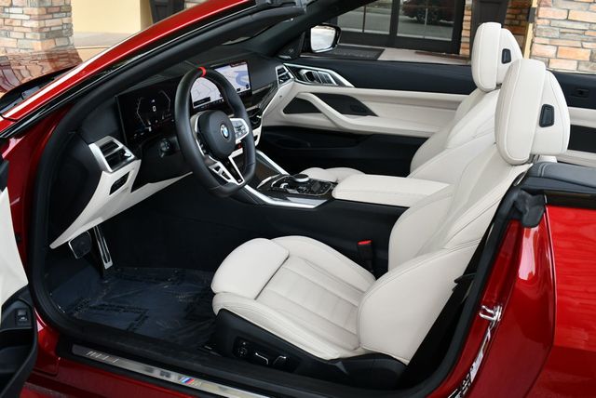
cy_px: 199
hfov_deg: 53.1
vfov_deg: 36.9
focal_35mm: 36
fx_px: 597
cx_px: 298
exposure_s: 1/250
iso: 400
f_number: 4.5
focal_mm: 18
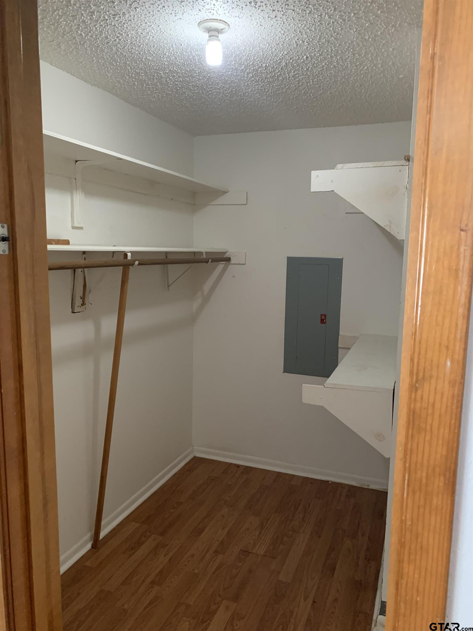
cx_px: 236
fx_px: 474
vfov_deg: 67.3
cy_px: 316
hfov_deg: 53.1
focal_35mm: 26
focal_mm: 4.25
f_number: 1.8
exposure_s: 1/60
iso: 320
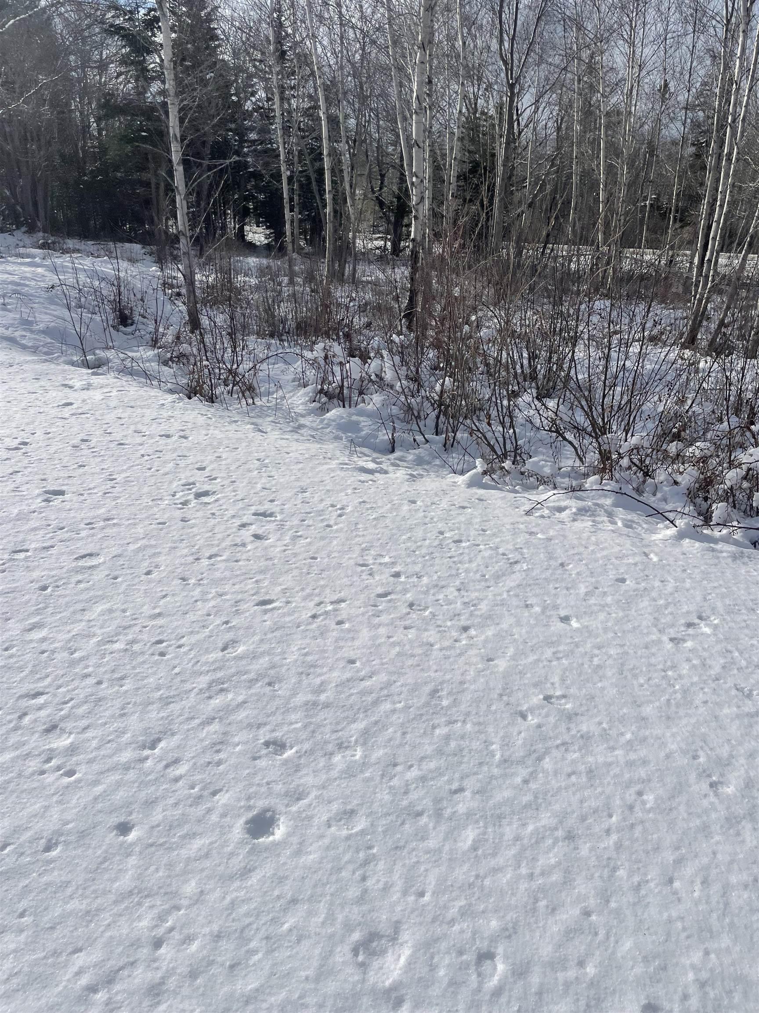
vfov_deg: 67.3
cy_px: 506
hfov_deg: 53.1
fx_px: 760
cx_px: 380
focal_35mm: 26
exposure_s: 1/9804
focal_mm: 4.2
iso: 32
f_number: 1.6
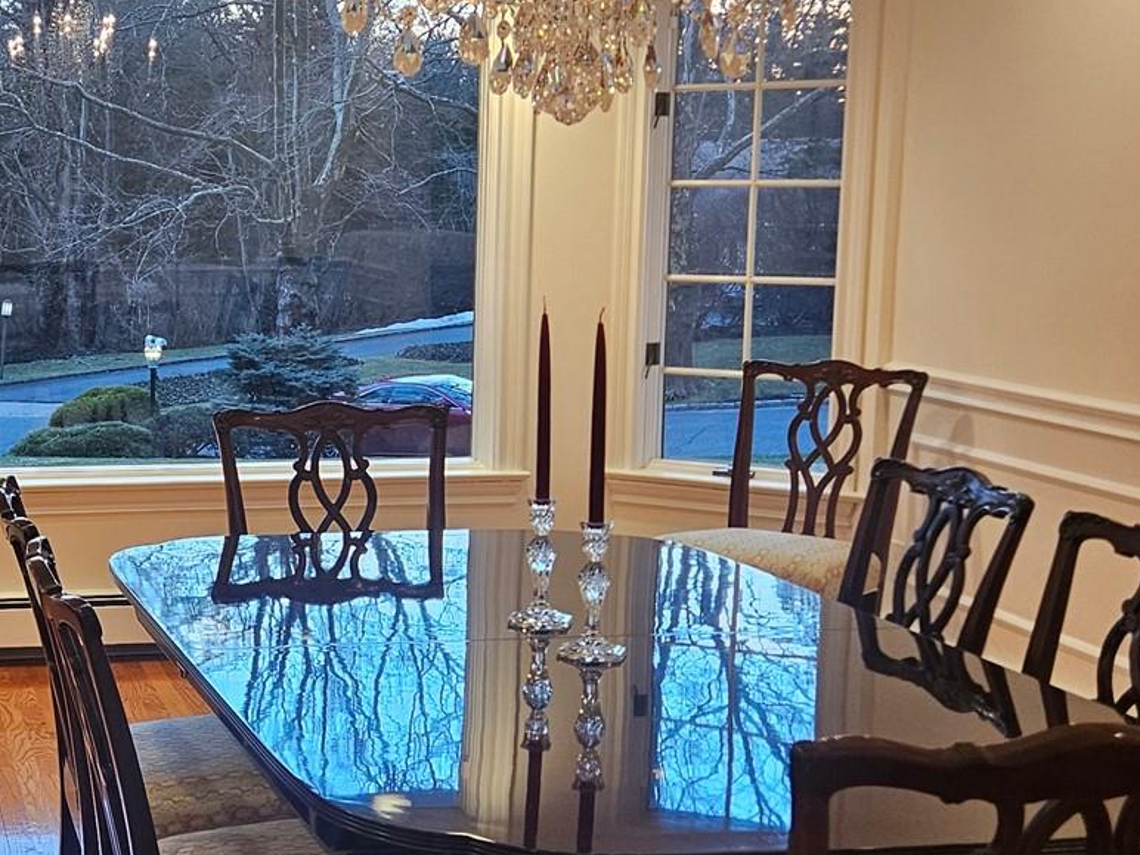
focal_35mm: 61
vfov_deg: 24.0
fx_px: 2009
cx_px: 95
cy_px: 433
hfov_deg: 30.2
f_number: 1.8
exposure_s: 1/120
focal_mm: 5.4
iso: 160
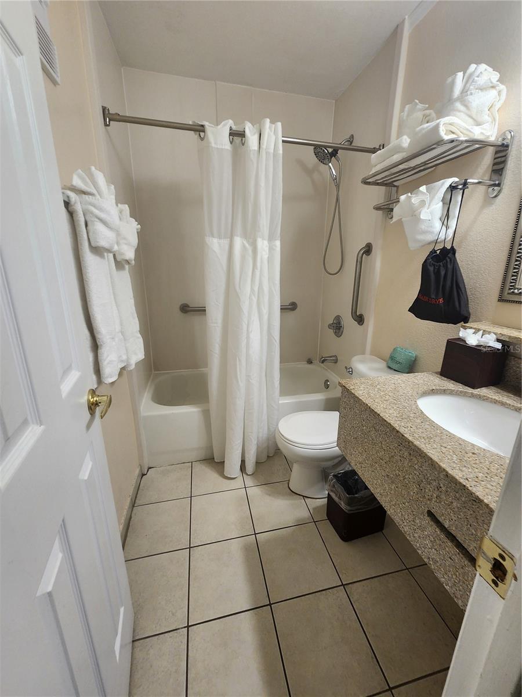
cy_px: 348
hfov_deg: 89.9
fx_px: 261
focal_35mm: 13
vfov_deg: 106.2
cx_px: 261
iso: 200
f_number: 2.2
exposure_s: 1/60
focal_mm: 2.2
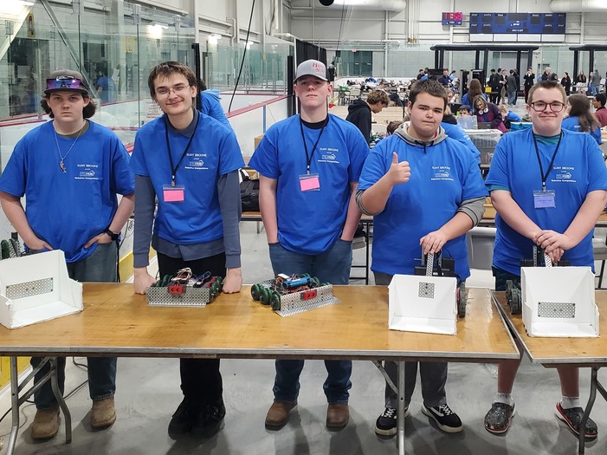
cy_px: 159
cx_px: 380
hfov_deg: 48.5
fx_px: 666
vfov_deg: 37.4
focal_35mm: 38
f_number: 2.4
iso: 200
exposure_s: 1/40
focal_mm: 4.3
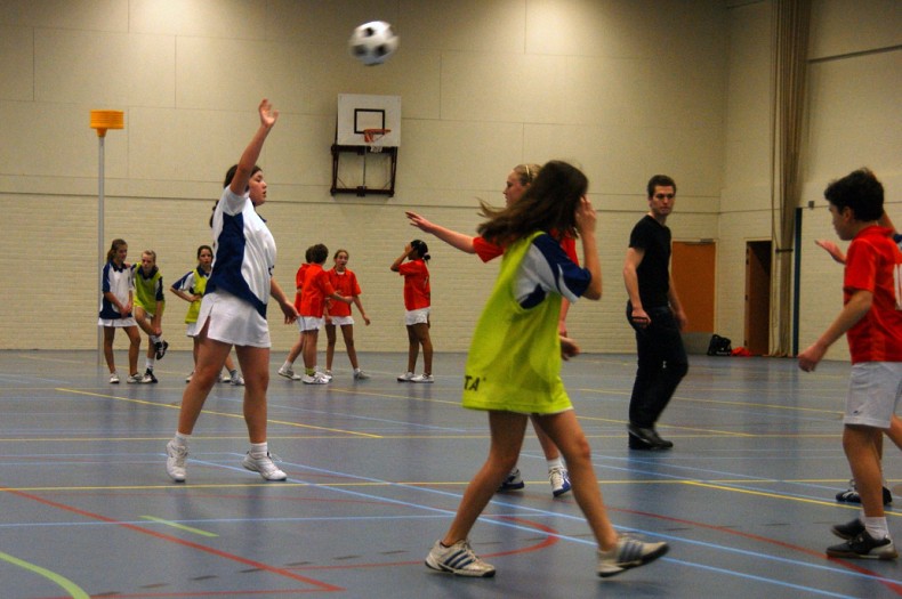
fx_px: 2065
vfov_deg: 16.5
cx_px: 451
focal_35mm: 82
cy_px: 300
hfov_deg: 24.6
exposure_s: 1/100
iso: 800
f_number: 5
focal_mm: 55
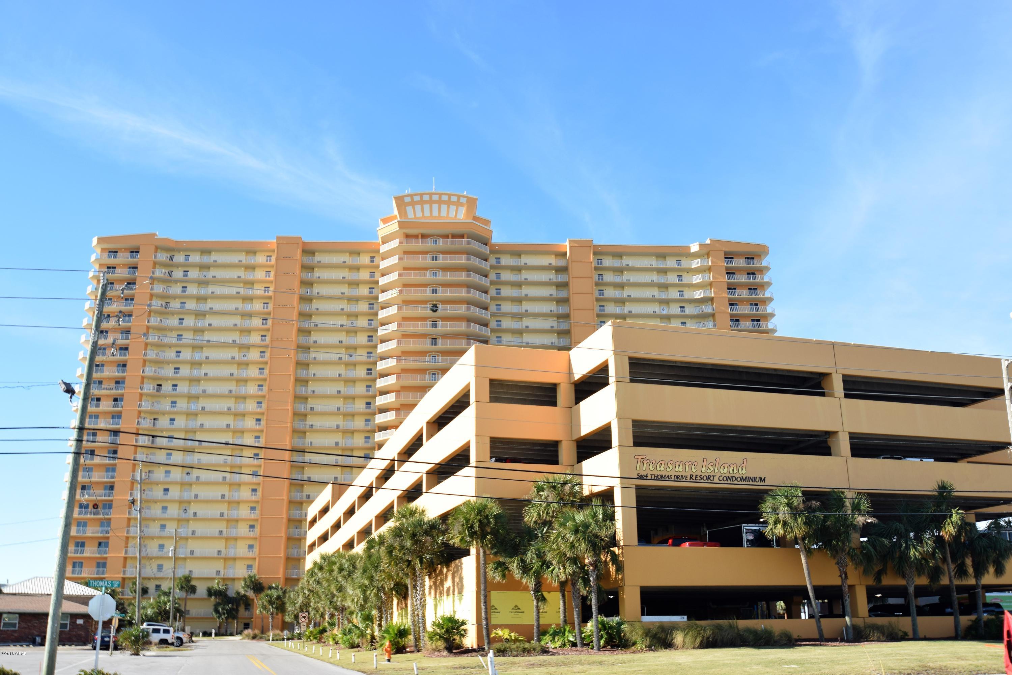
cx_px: 506
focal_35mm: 32
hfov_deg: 59.5
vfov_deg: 41.7
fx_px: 885
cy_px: 338
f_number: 8
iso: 200
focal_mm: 21
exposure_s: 1/250
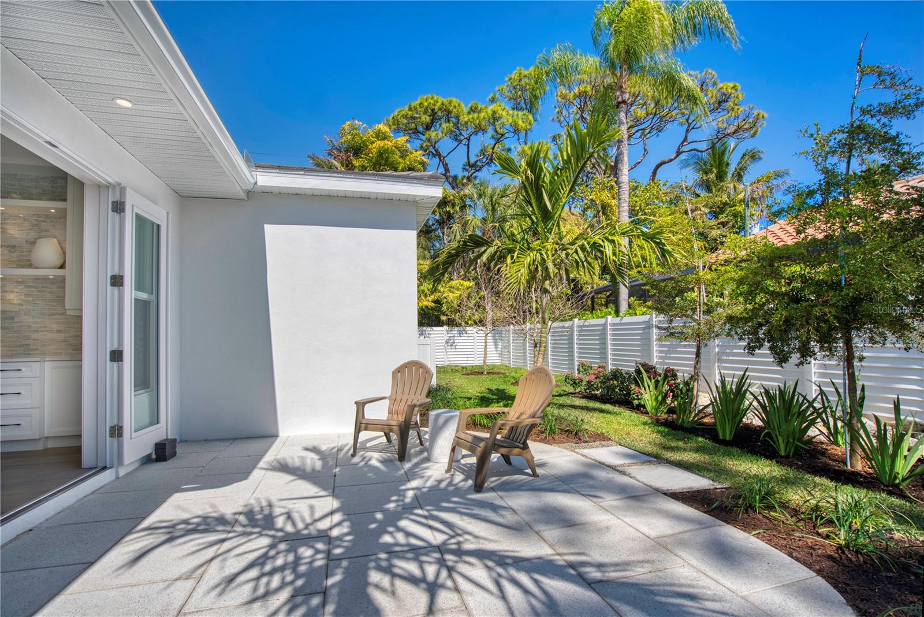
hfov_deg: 96.7
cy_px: 308
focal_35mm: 16
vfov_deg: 73.8
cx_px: 462
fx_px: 411
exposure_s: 1/1000
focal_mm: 16
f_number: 8
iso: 250
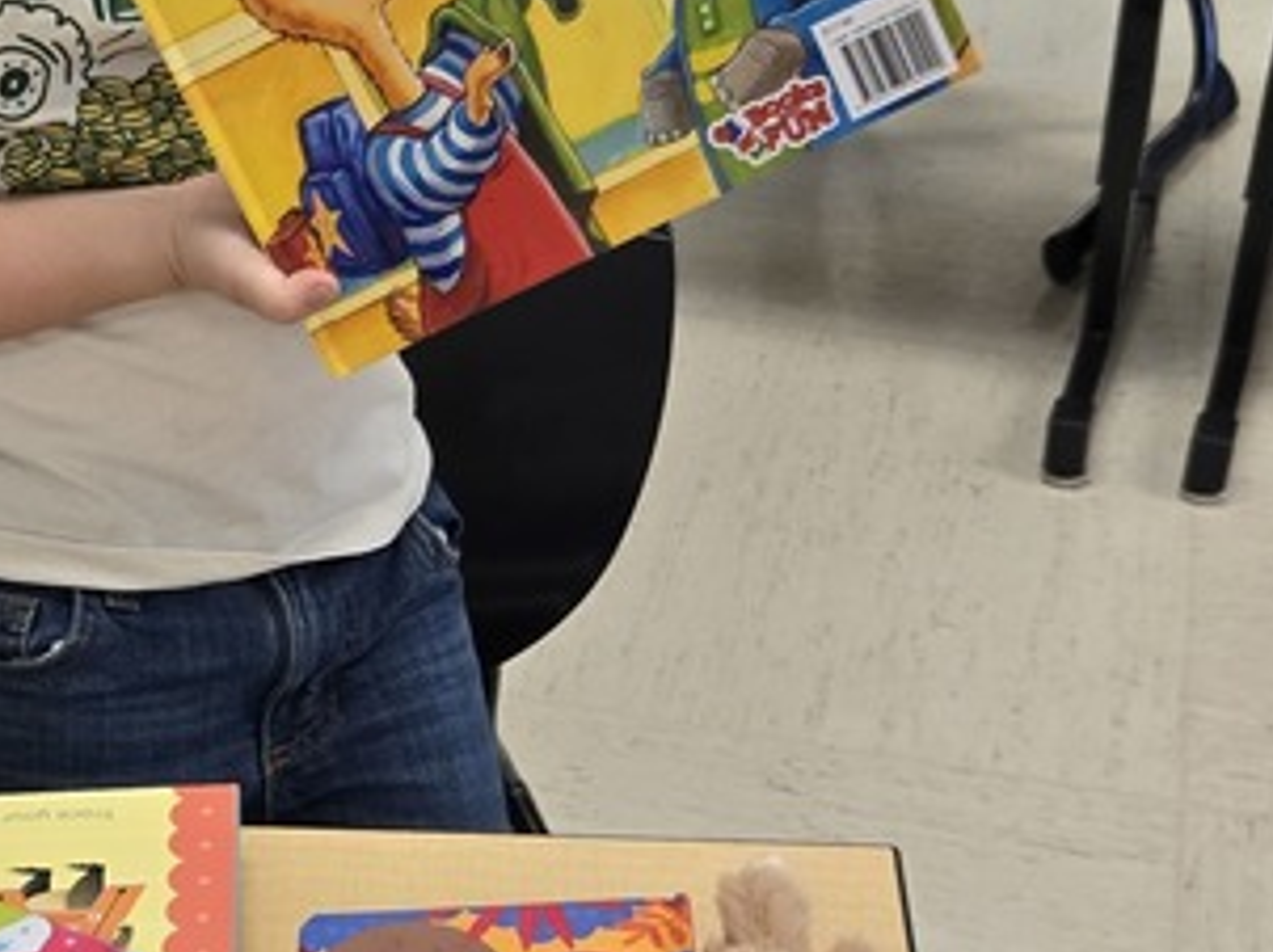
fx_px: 2866
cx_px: 160
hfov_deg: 24.4
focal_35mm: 78
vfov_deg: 18.9
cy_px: 455
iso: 125
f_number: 1.8
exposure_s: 1/120
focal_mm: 5.4
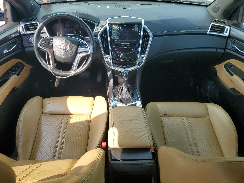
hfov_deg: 67.3
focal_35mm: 26
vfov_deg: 53.1
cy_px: 92
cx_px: 122
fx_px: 183
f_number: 1.5
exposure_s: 1/714
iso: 50
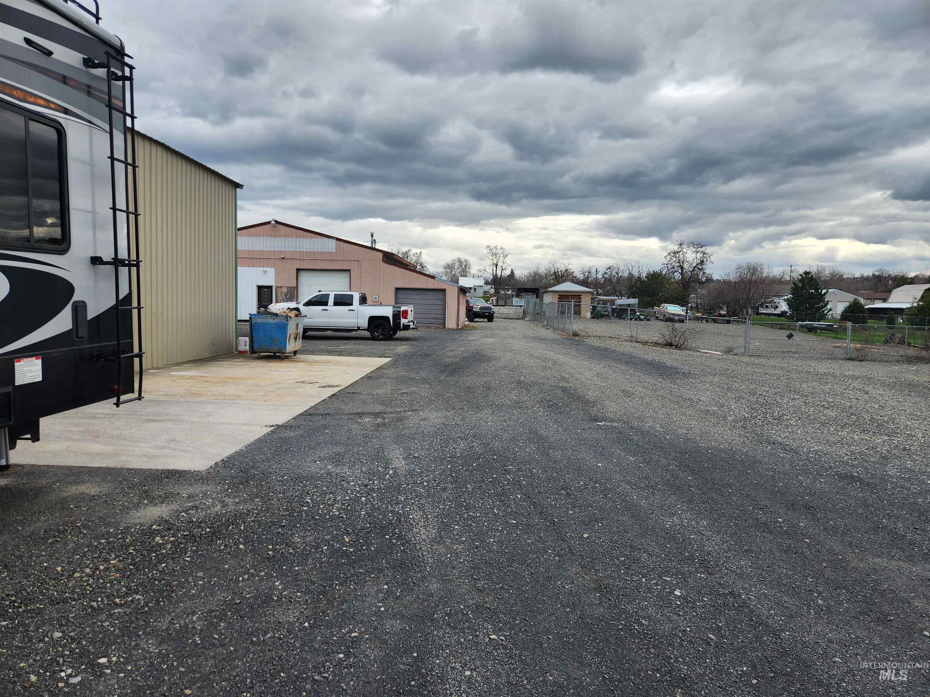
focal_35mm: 23
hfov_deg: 73.9
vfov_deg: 58.9
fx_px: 618
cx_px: 465
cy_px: 348
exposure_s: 1/832
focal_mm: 5.4
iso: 20
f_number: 1.8
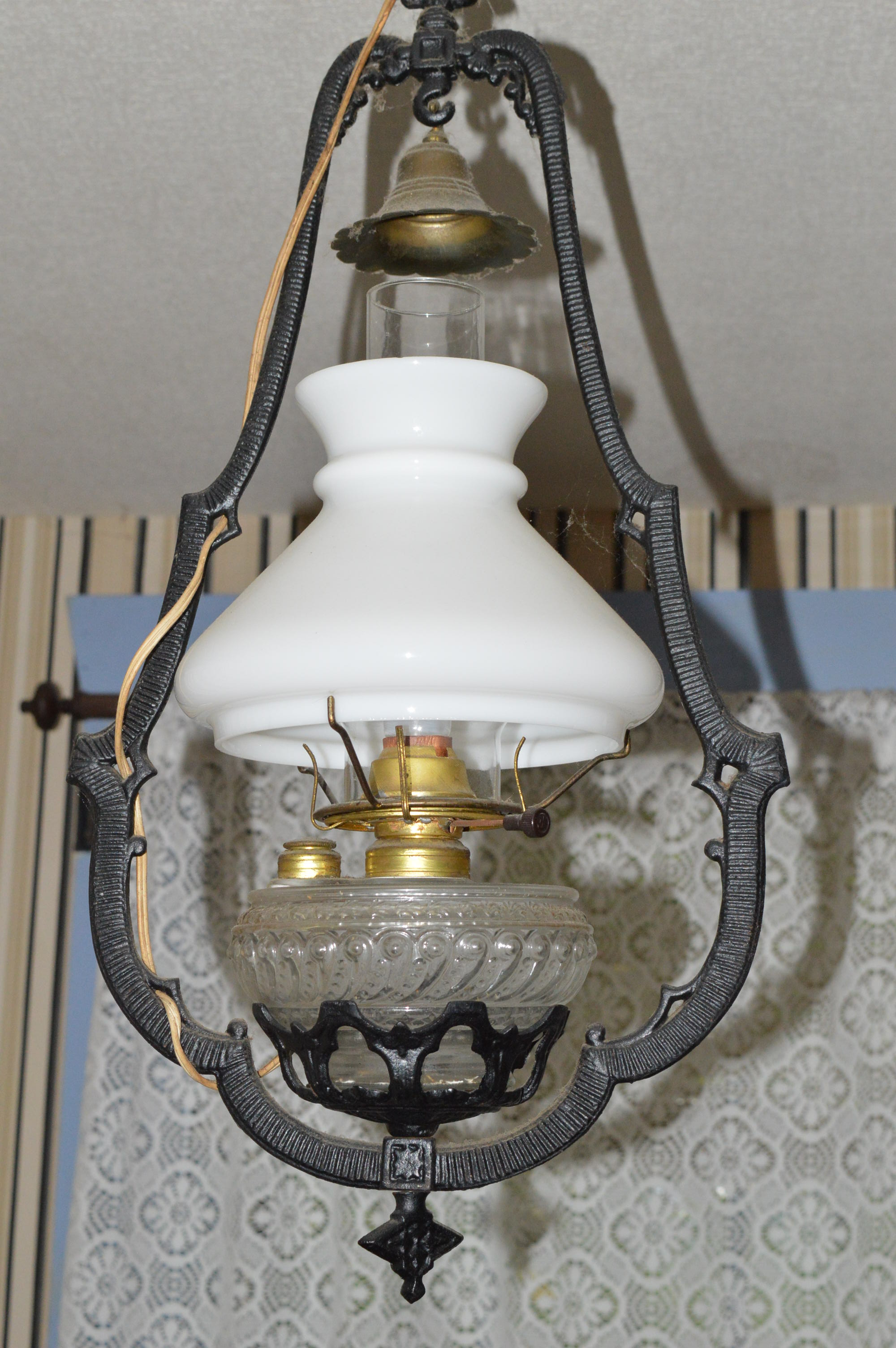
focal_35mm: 60
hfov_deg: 22.6
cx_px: 448
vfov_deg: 33.4
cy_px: 674
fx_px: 2244
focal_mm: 40
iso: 1600
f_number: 7.1
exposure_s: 1/60
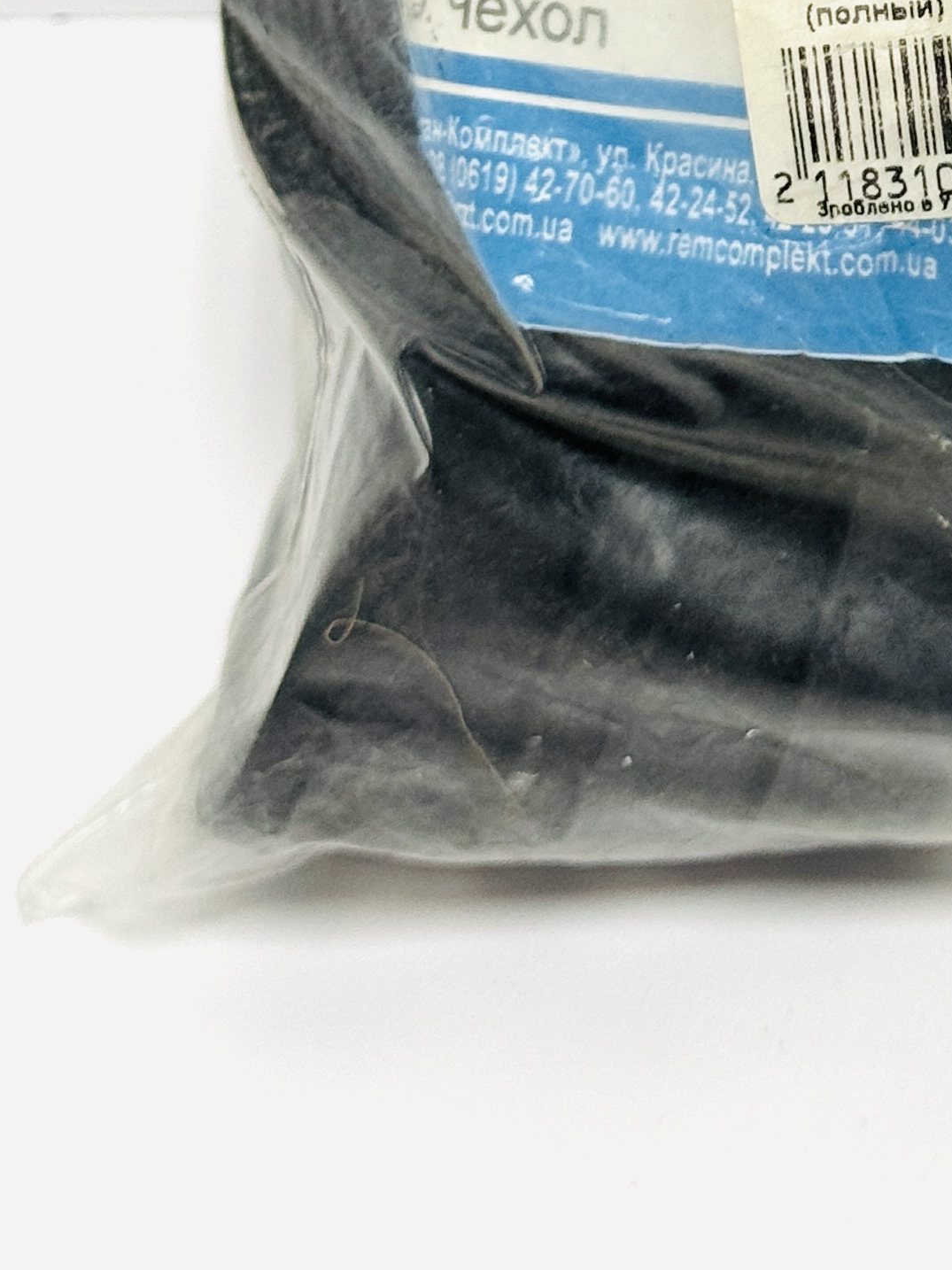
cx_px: 1227
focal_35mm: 135
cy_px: -455
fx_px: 4952
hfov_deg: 10.7
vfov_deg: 14.0
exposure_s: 1/100
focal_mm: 6.76
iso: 64
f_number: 1.78
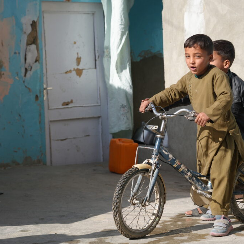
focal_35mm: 94
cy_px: 122
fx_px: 750
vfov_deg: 18.5
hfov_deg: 18.4
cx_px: 160
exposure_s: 1/640
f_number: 4.5
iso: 100
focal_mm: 73
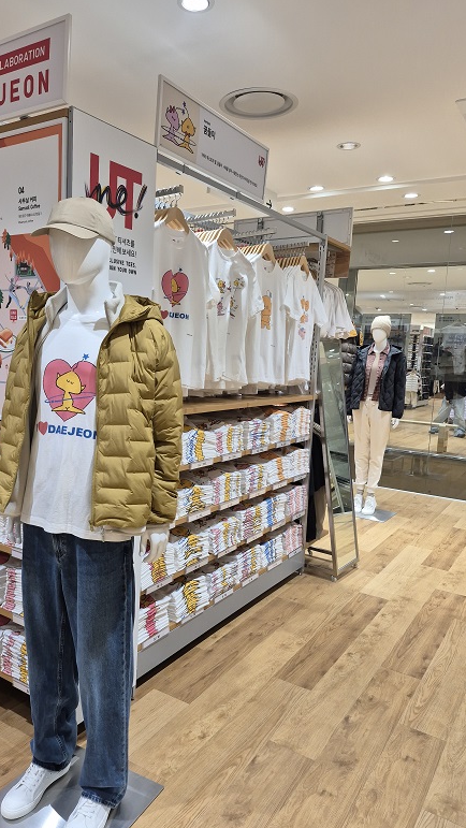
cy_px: 424
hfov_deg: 43.8
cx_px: 155
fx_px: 571
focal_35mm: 26
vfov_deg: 71.9
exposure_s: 1/120
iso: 50
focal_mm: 5.4
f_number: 1.8
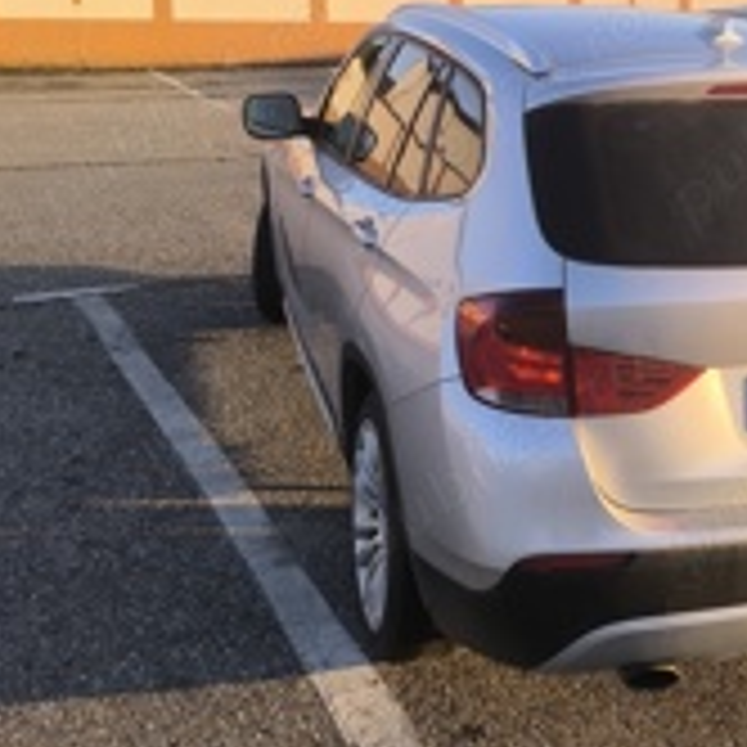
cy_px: 184
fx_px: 1196
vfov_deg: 33.9
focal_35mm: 49
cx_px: 657
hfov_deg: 33.1
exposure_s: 1/267
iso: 50
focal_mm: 6.14
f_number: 1.65
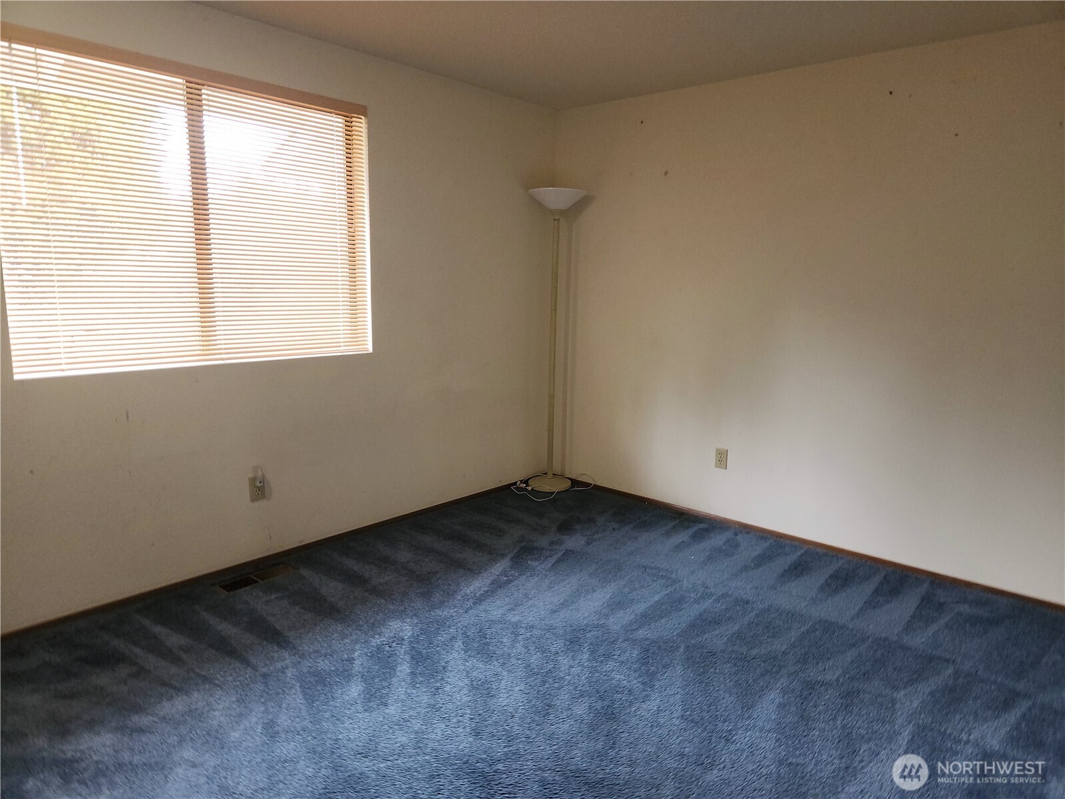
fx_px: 708
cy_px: 400
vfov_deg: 58.9
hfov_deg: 73.9
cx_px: 532
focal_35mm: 23
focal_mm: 5.4
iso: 100
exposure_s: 1/60.2
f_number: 1.8
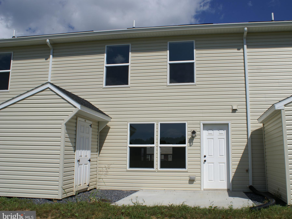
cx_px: 167
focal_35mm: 33
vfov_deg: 42.9
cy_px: 111
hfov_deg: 55.2
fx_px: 278
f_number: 10
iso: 100
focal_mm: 20
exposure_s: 1/500
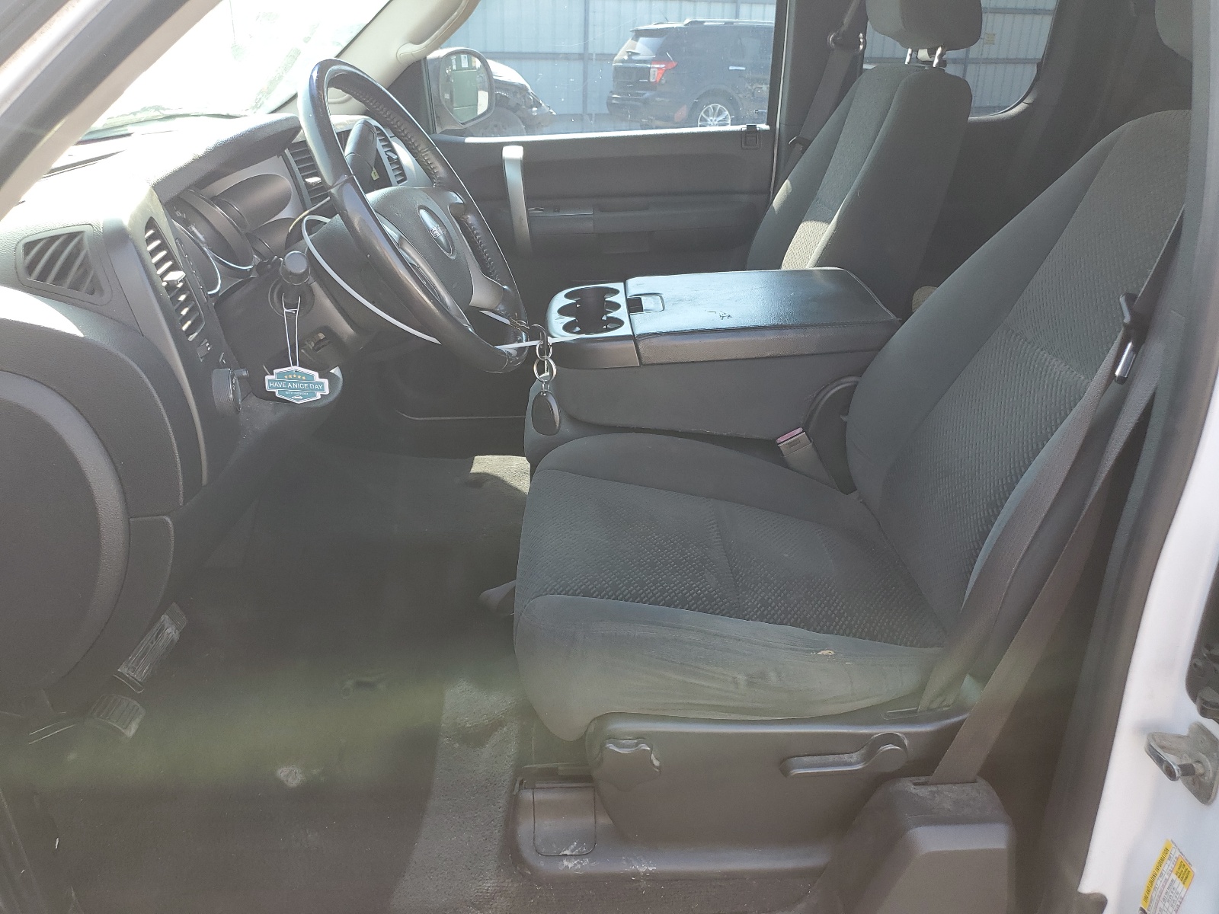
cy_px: 457
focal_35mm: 26
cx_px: 610
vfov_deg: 53.1
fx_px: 916
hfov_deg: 67.3
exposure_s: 1/227
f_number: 1.5
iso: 50
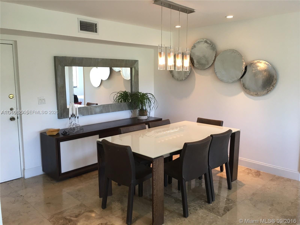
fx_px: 251
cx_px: 150
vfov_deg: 48.2
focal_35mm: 29
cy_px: 112
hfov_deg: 61.7
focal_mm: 4.15
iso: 25
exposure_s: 1/15
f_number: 2.2
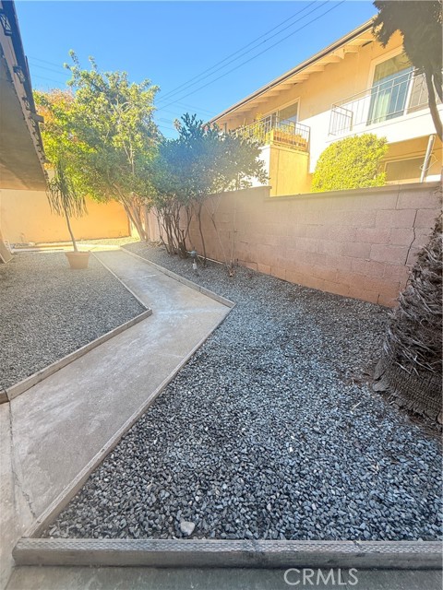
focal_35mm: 14
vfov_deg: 102.1
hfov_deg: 85.7
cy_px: 295
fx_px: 239
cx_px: 222
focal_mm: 2.22
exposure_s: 1/99
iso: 100
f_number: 2.2
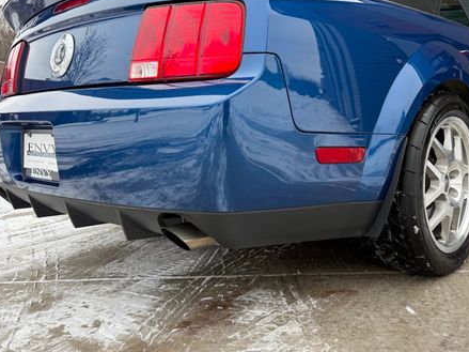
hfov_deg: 52.2
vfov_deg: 40.4
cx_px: 286
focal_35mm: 35
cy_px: 129
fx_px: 474
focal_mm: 6.76
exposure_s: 1/772
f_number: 1.78
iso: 100
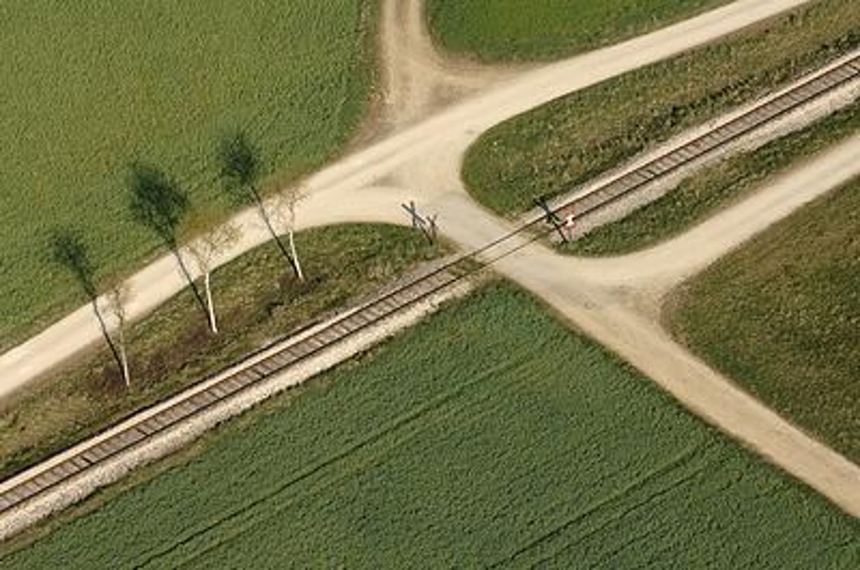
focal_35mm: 188
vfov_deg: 7.3
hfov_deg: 11.0
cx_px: 430
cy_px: 285
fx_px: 4470
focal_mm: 125
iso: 320
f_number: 10
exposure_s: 1/400
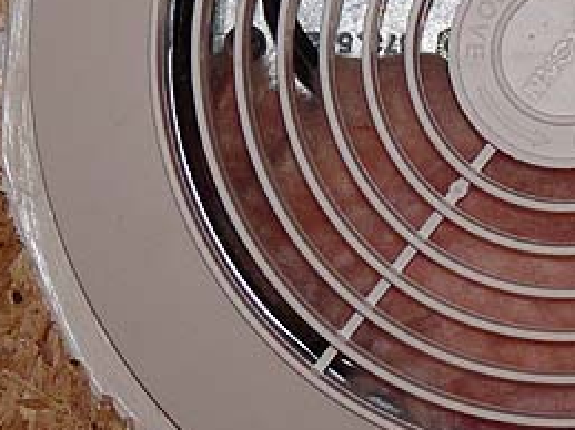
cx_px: 553
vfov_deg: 5.8
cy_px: 55
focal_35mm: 257
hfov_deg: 7.7
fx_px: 4267
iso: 100
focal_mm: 10.4
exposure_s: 1/30
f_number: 3.2
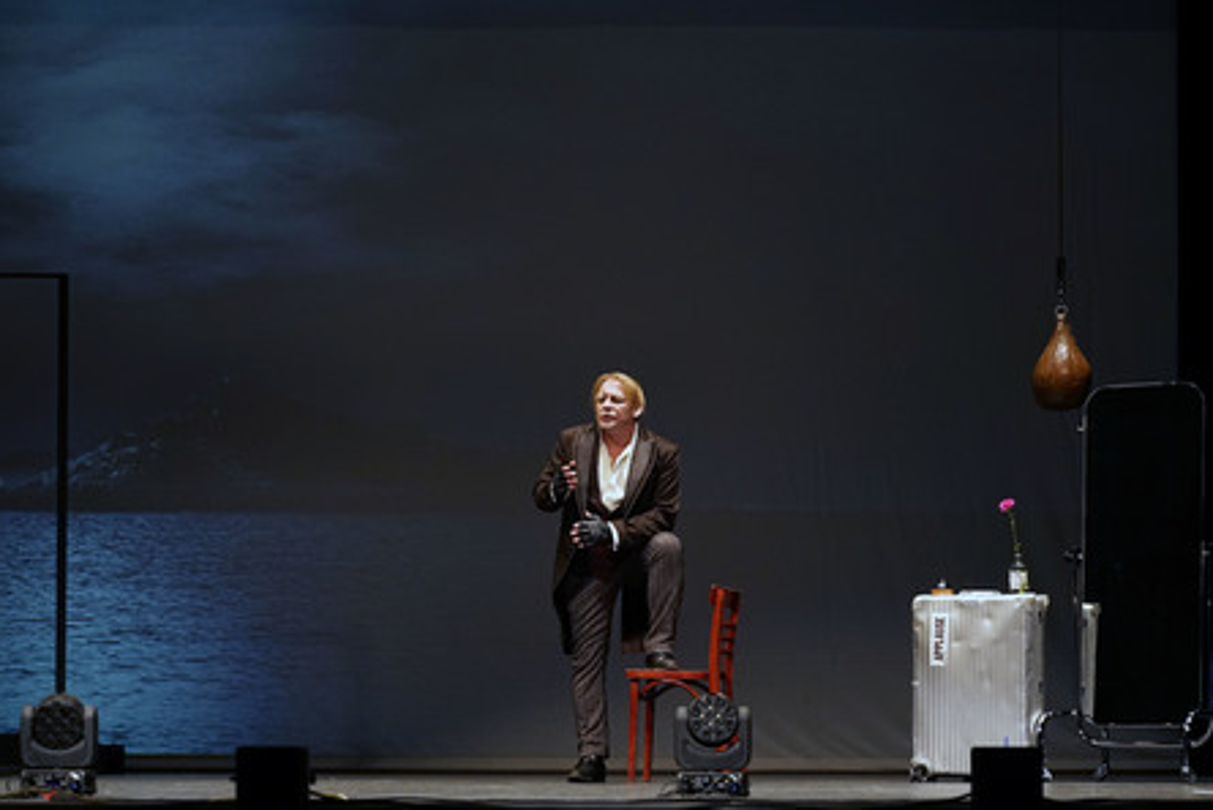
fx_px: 2561
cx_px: 604
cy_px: 404
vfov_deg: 18.0
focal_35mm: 76
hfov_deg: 26.6
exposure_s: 1/125
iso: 1600
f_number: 3.5
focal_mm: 75
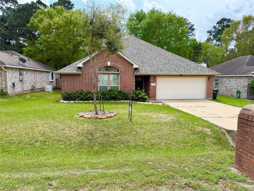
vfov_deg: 56.8
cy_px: 96
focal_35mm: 24
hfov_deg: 71.6
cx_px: 127
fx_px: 176
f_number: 1.78
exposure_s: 1/3953
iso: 125
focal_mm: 6.76
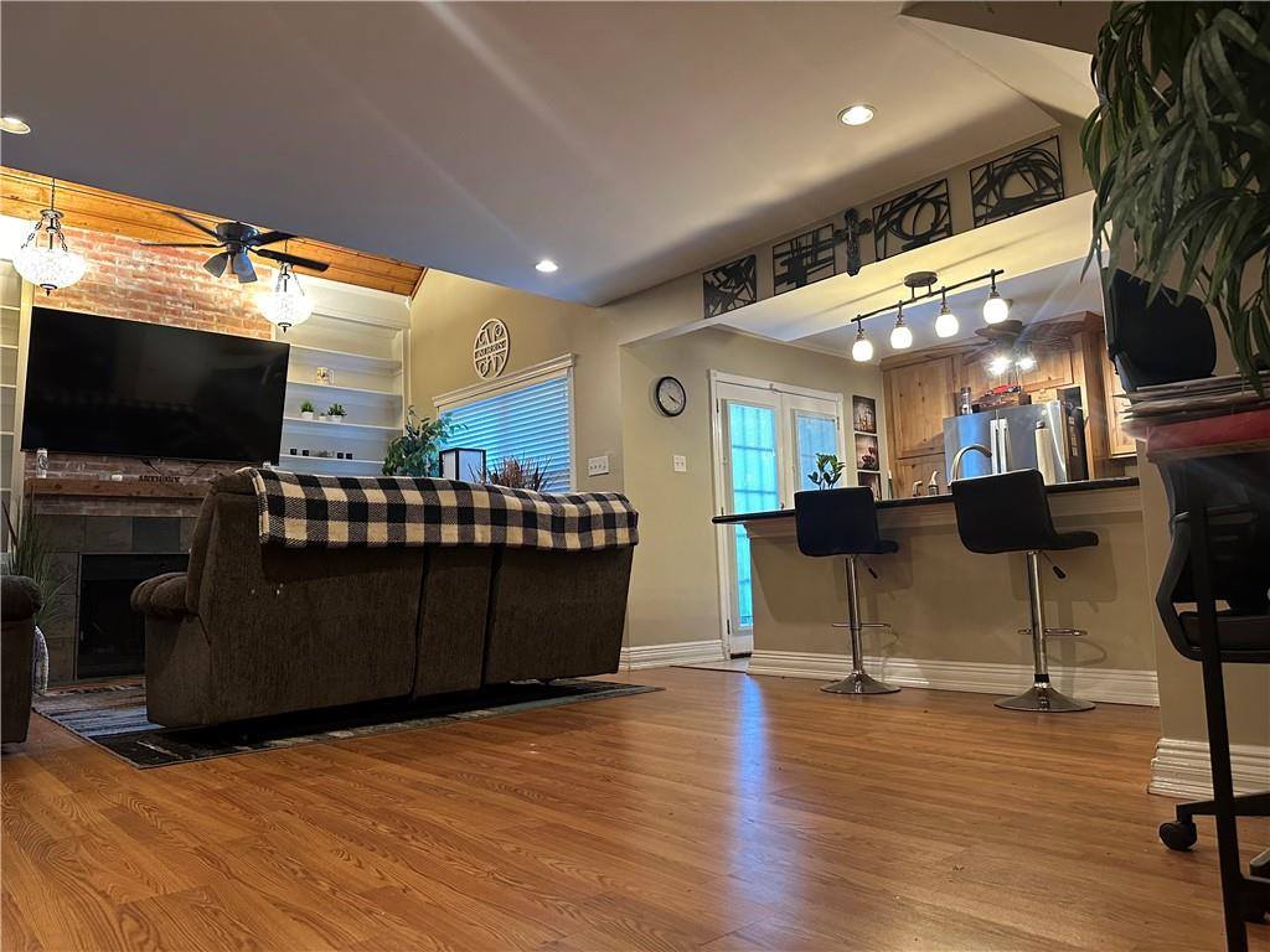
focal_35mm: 24
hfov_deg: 71.6
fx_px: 881
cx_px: 635
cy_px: 476
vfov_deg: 56.8
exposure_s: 1/60
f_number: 1.78
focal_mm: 6.86
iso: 400
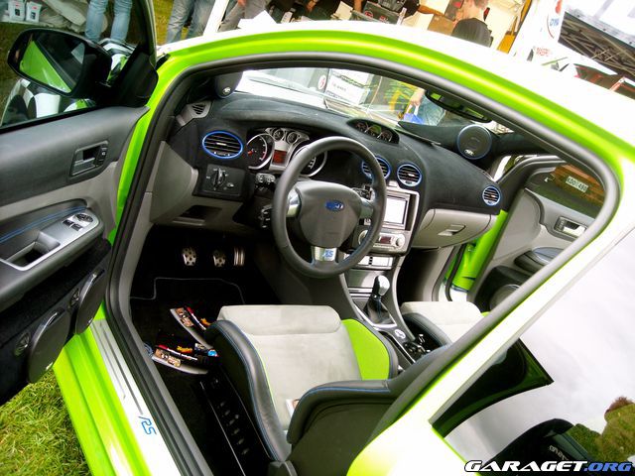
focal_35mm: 35
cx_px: 318
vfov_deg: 40.7
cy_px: 238
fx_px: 642
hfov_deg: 52.6
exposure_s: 1/38
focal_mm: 5.7
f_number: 2.8
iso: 64
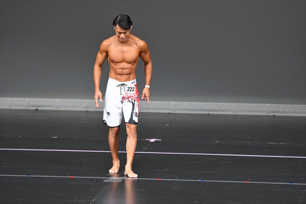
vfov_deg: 4.0
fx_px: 2931
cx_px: 153
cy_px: 102
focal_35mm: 345
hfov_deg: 6.0
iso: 5000
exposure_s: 1/400
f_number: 5.6
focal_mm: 230
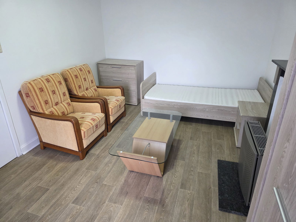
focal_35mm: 23
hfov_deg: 73.9
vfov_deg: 58.9
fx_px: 197
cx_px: 148
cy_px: 111
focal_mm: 6.3
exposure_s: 1/120
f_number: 1.7
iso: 500
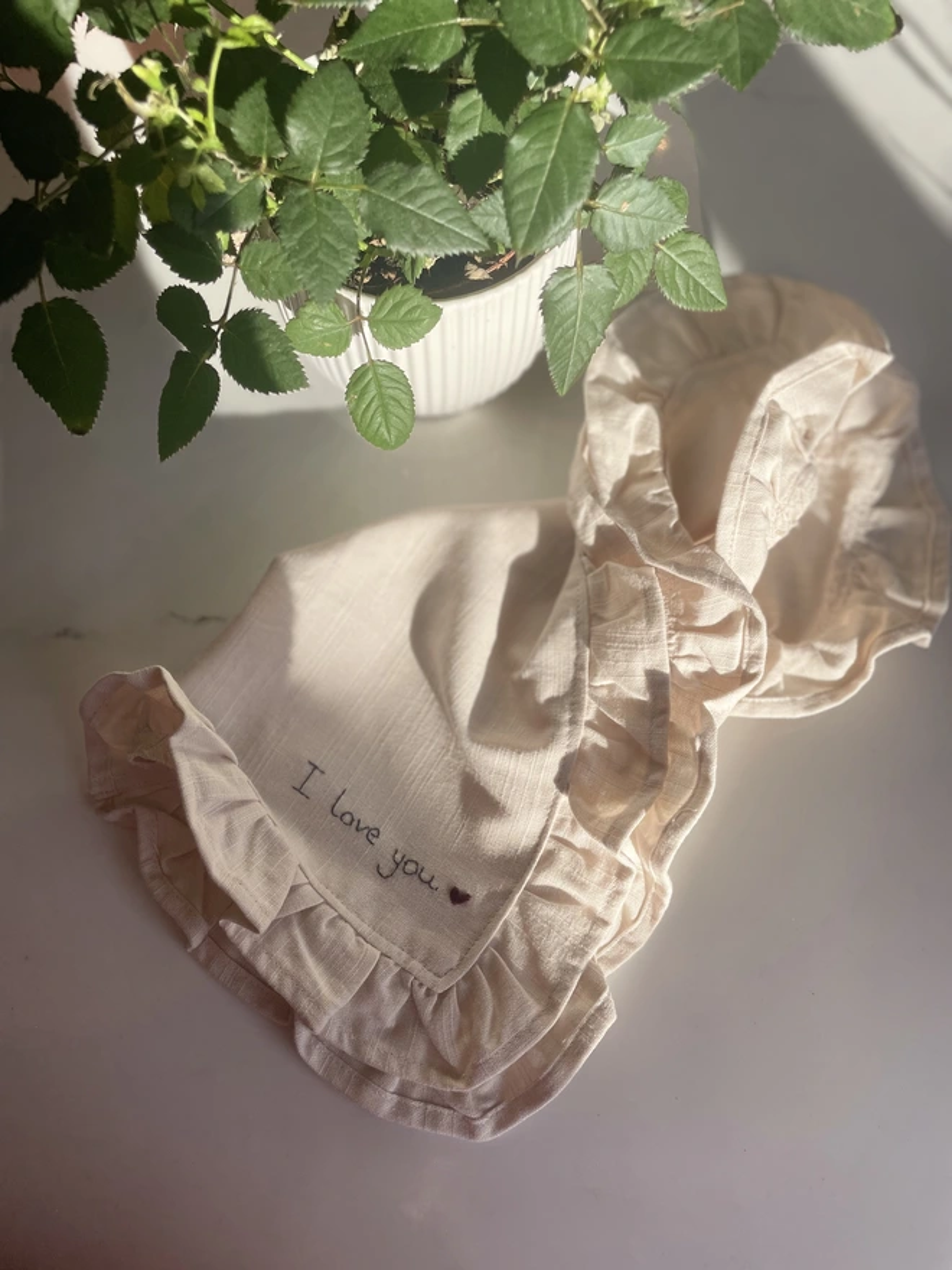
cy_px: 635
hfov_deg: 53.1
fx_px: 953
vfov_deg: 67.3
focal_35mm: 26
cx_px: 476
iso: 50
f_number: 1.6
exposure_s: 1/2092
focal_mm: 4.2
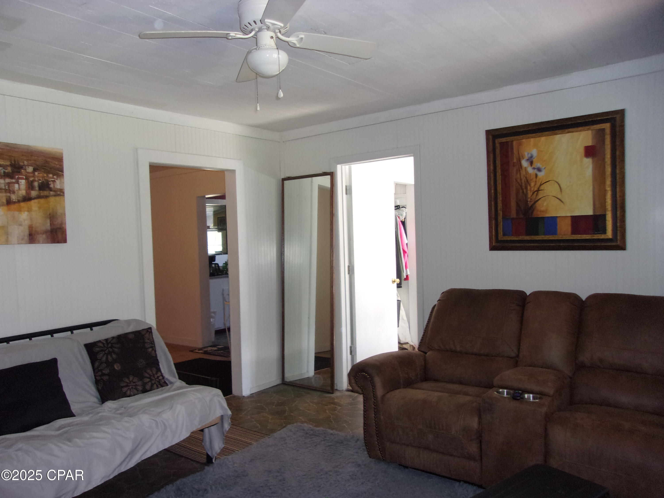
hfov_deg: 65.3
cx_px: 332
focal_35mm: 27
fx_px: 518
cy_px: 249
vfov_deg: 51.4
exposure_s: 1/34
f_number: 3
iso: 200
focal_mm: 4.9
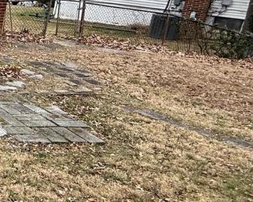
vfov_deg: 25.2
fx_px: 449
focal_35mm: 60
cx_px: -228
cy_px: 63
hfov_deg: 20.0
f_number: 2.2
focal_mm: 2.22
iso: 50
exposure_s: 1/226
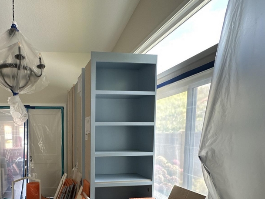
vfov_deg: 56.5
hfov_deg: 68.2
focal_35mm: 23
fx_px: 176
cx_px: 60
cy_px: 145
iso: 80
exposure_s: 1/99
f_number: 2.2
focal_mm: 2.22
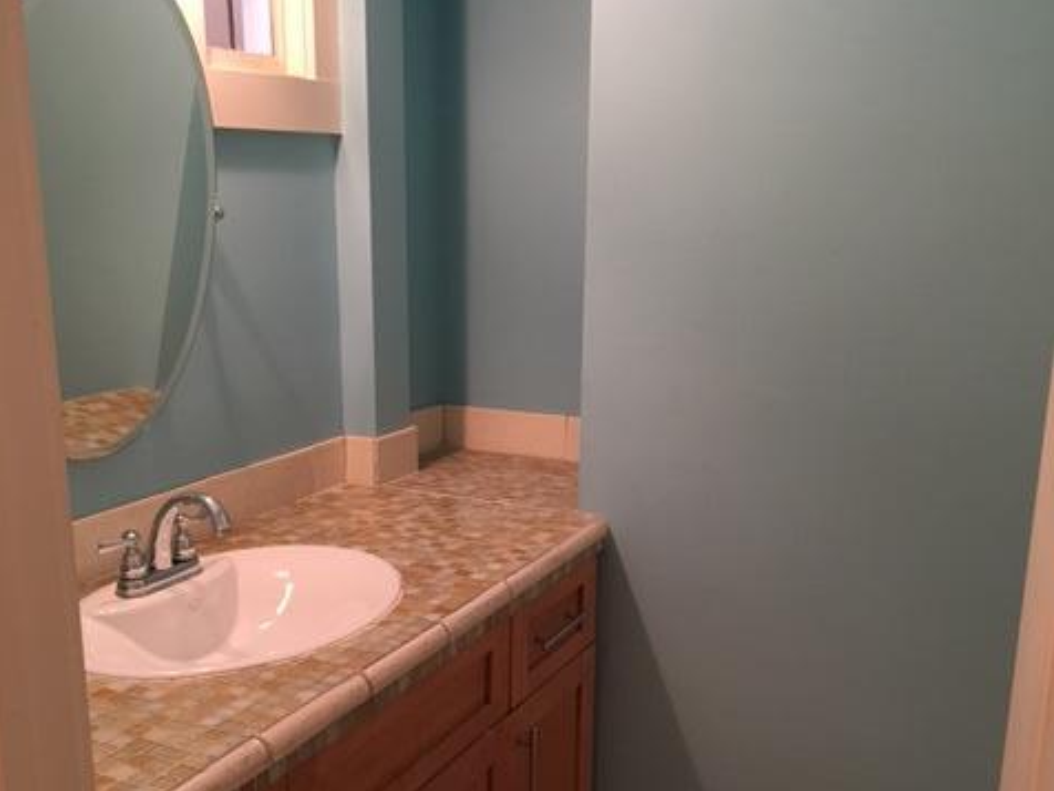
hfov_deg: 47.9
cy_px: 510
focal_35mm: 39
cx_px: 525
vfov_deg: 36.5
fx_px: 1187
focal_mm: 4.15
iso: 125
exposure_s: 1/30
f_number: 2.2
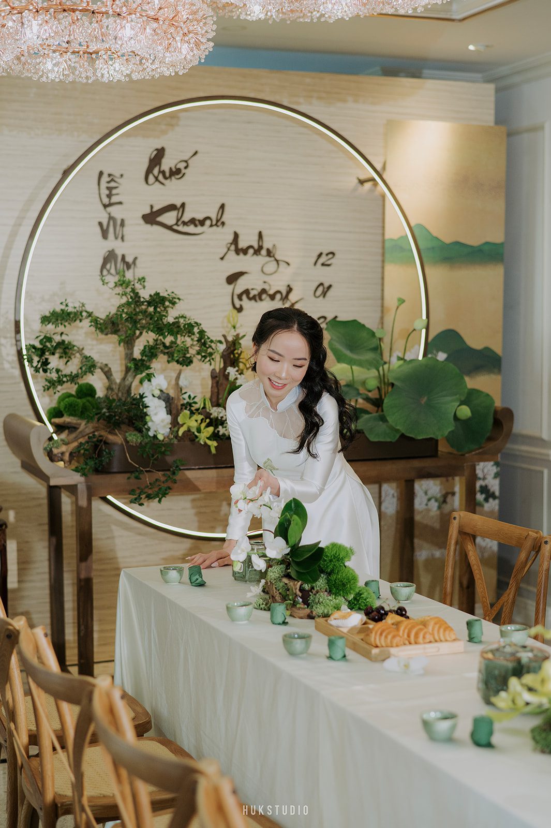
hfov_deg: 23.4
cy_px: 414
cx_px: 276
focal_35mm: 58
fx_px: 1333
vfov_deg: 34.5
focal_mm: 58
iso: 500
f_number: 2.5
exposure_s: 1/400
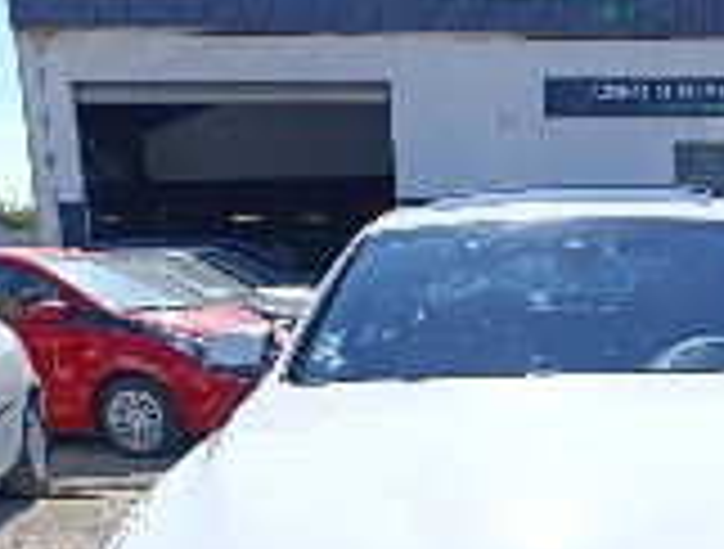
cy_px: 554
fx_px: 1239
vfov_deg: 23.9
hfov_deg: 31.3
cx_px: 630
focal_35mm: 59
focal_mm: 6.14
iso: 50
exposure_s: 1/467
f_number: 1.6
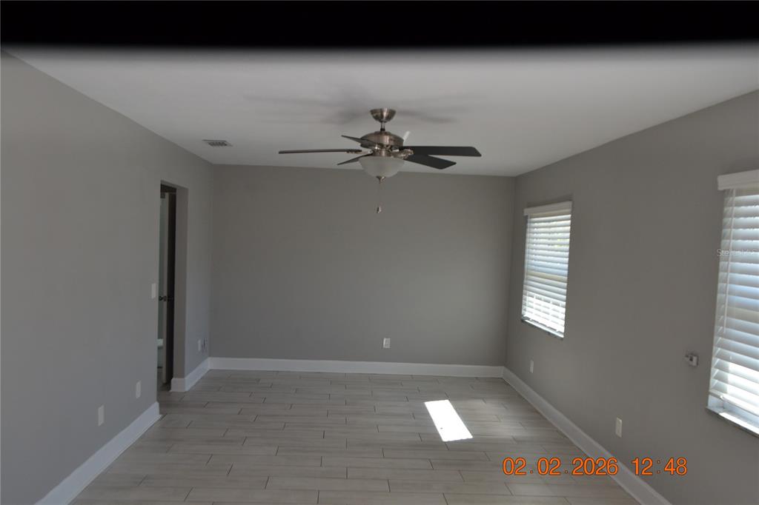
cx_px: 380
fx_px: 569
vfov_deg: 47.9
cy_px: 252
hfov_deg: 67.4
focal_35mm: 27
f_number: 5
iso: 400
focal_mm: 18
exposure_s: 1/100
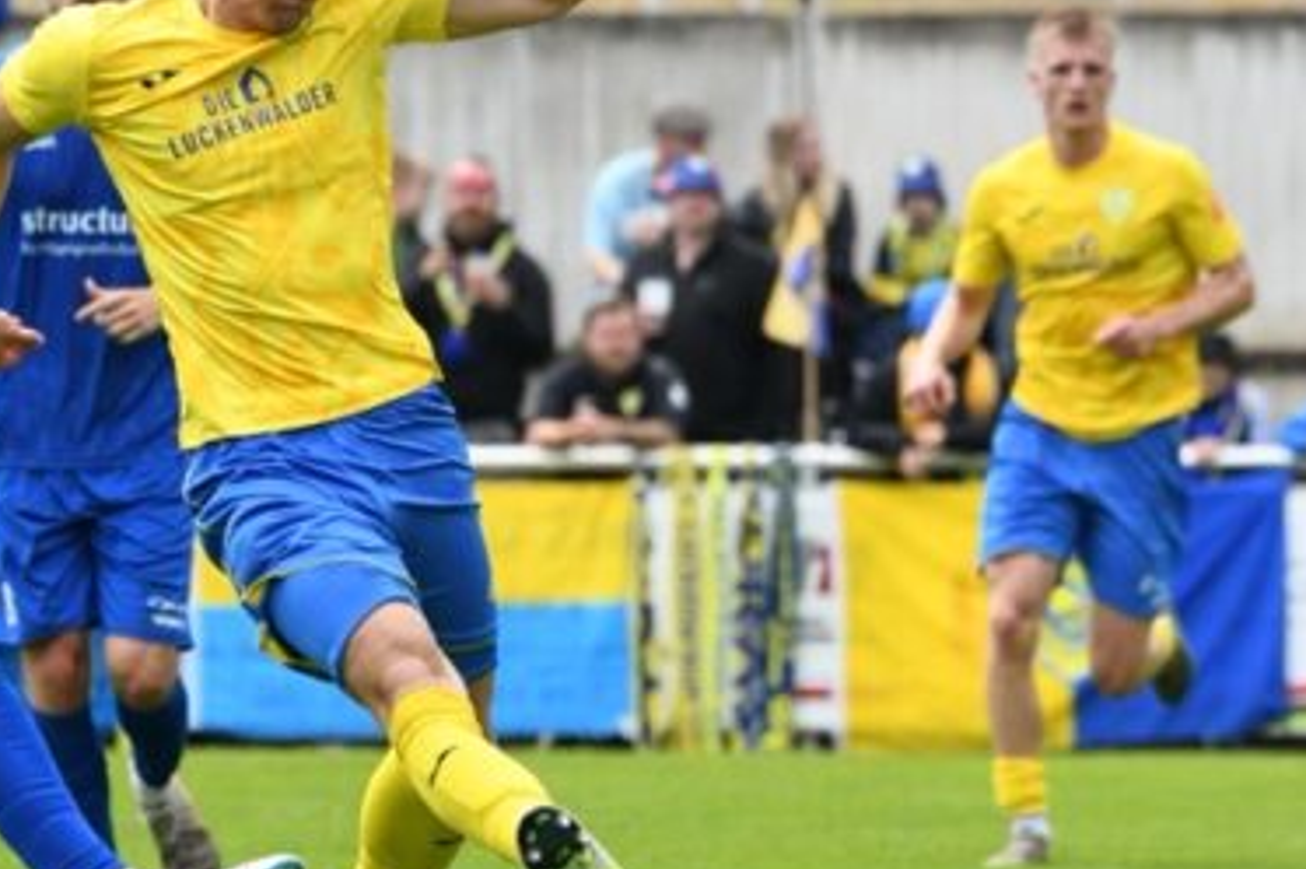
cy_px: 375
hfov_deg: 2.6
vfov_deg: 1.7
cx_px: 763
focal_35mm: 797
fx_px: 28887
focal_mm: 290
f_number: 8
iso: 1250
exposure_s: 1/1600
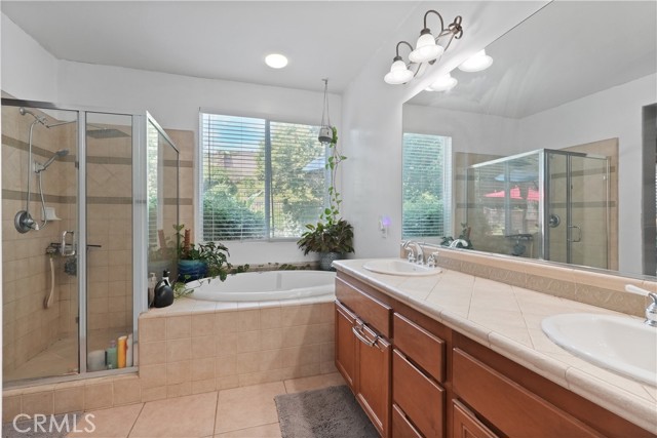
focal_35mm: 16
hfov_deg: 96.7
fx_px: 292
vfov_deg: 73.8
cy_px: 219
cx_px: 328
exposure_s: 1/15
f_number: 13
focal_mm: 16
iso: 2500
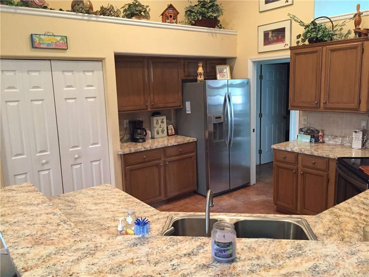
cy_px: 138
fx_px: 309
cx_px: 184
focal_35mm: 29
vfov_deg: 48.2
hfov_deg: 61.7
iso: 250
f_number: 2.2
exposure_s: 1/30
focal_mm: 4.15
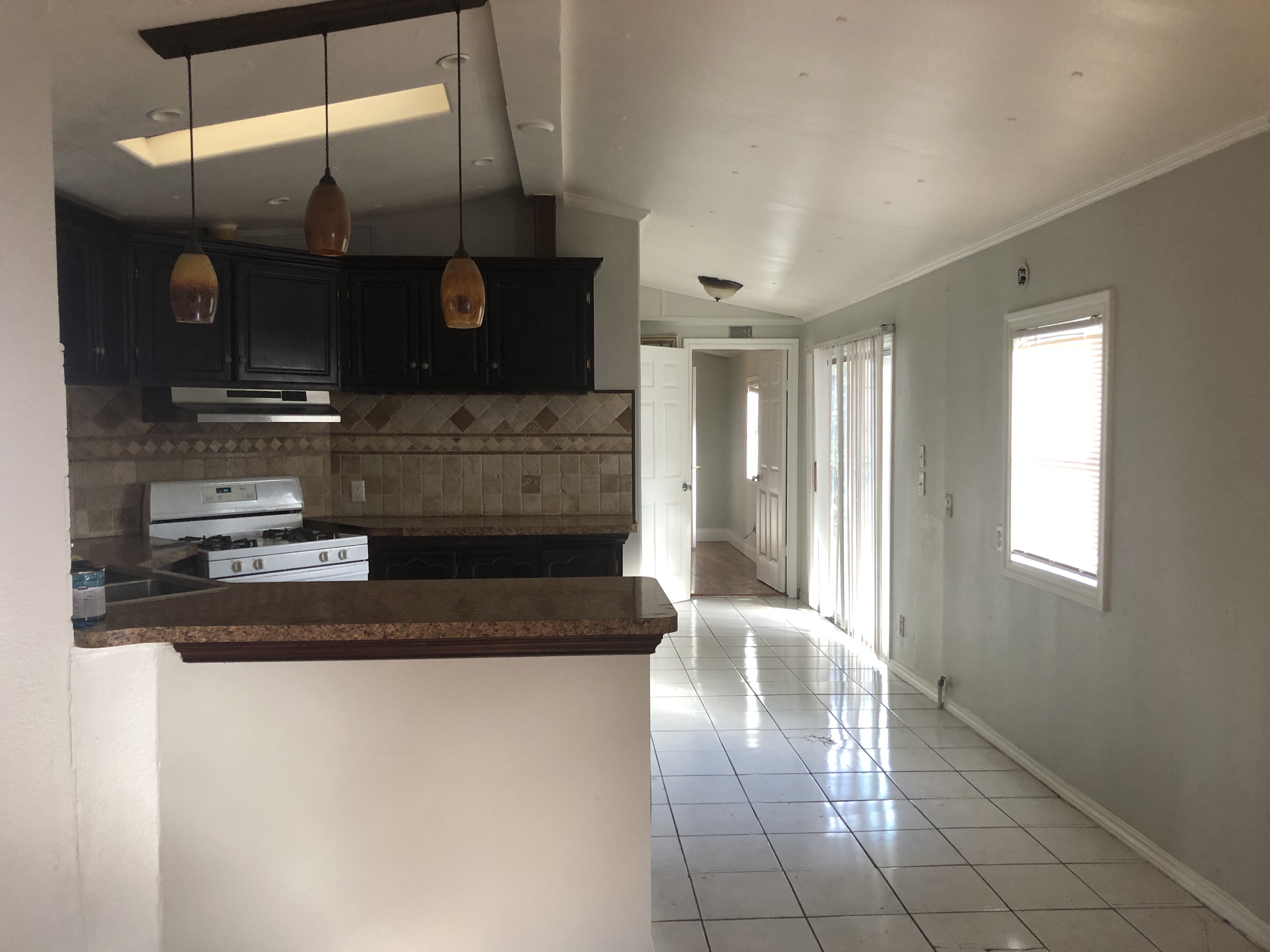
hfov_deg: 63.4
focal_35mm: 28
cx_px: 635
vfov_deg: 49.7
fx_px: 1027
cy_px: 476
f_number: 1.8
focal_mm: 3.99
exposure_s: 1/30
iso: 40
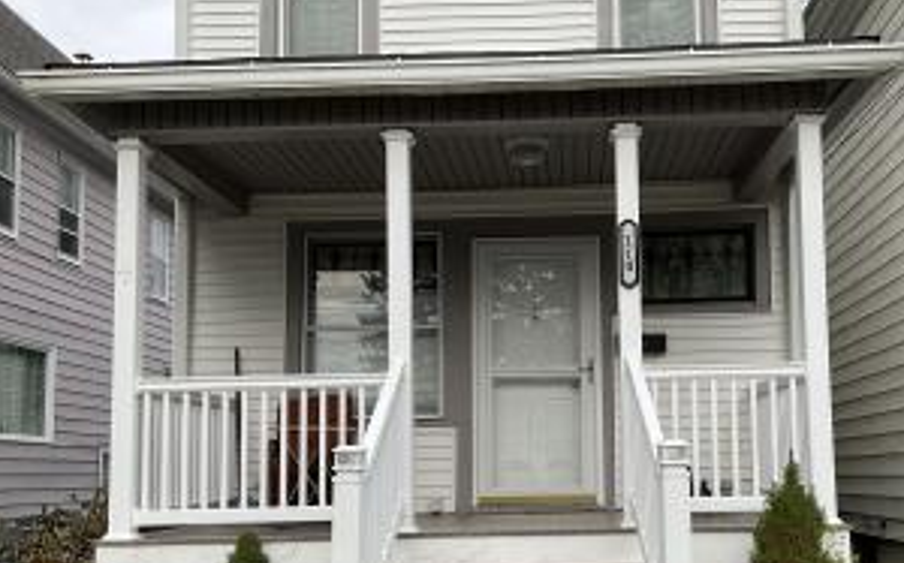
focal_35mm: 41
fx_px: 1009
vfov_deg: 30.9
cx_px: 548
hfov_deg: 47.9
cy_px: 385
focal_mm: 3
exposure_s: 1/869
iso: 16
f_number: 1.8
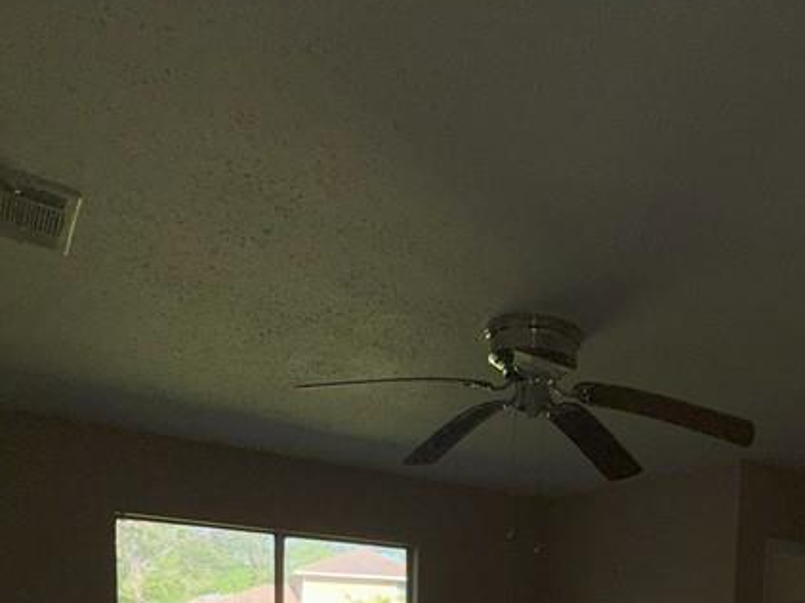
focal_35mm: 34
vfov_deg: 34.2
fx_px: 790
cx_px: 595
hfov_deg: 51.9
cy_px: 710
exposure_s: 1/186
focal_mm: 2.22
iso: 16
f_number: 2.2
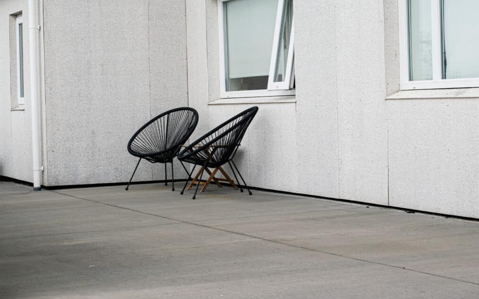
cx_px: 238
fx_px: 1005
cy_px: 150
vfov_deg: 16.9
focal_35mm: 77
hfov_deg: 26.8
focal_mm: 50
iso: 100
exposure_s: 1/400
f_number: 13
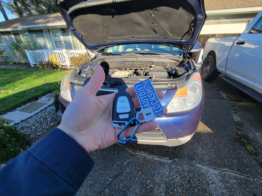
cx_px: 131
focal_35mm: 13
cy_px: 98
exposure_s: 1/281
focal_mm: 2.2
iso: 50
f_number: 2.2
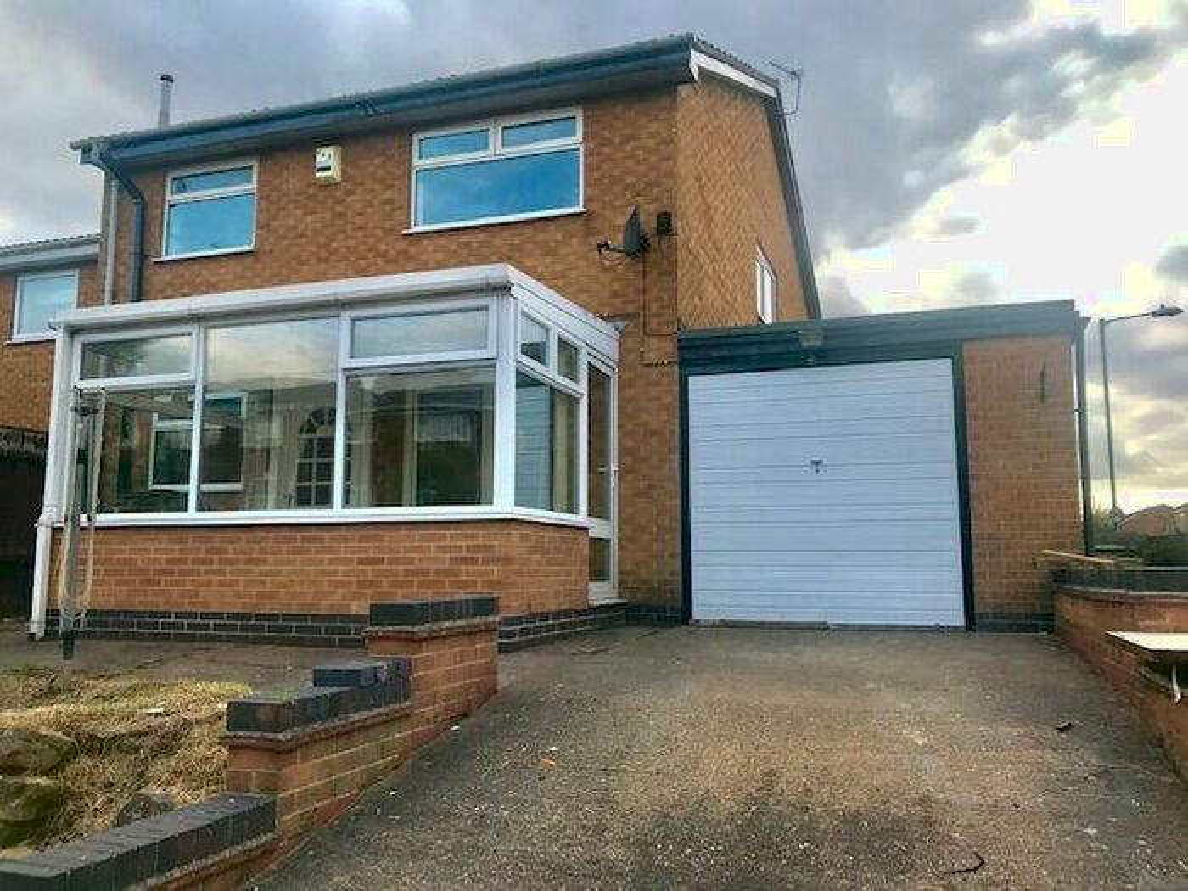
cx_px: 594
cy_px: 446
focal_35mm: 28
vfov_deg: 49.7
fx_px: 961
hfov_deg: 63.4
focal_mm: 3.99
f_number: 1.8
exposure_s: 1/679
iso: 20
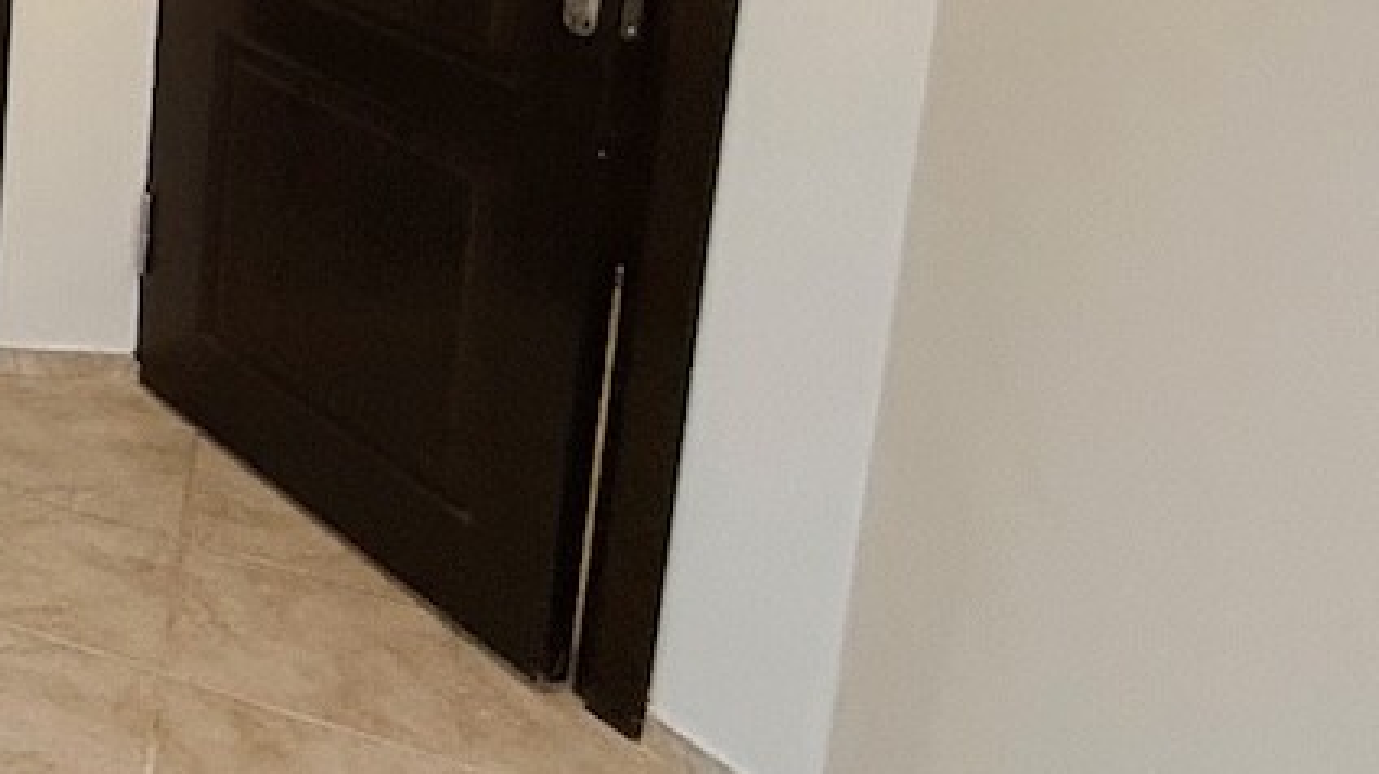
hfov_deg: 24.4
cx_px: -917
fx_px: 1974
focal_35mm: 54
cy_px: -330
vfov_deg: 19.7
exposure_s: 1/50
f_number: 2.2
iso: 250
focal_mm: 2.22
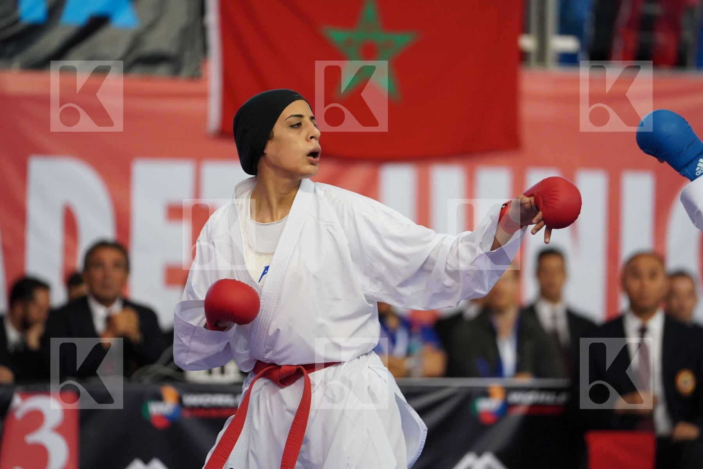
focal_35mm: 200
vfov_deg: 6.9
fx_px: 3905
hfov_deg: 10.3
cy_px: 234
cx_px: 352
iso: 2500
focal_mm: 200
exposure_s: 1/1000
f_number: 2.8
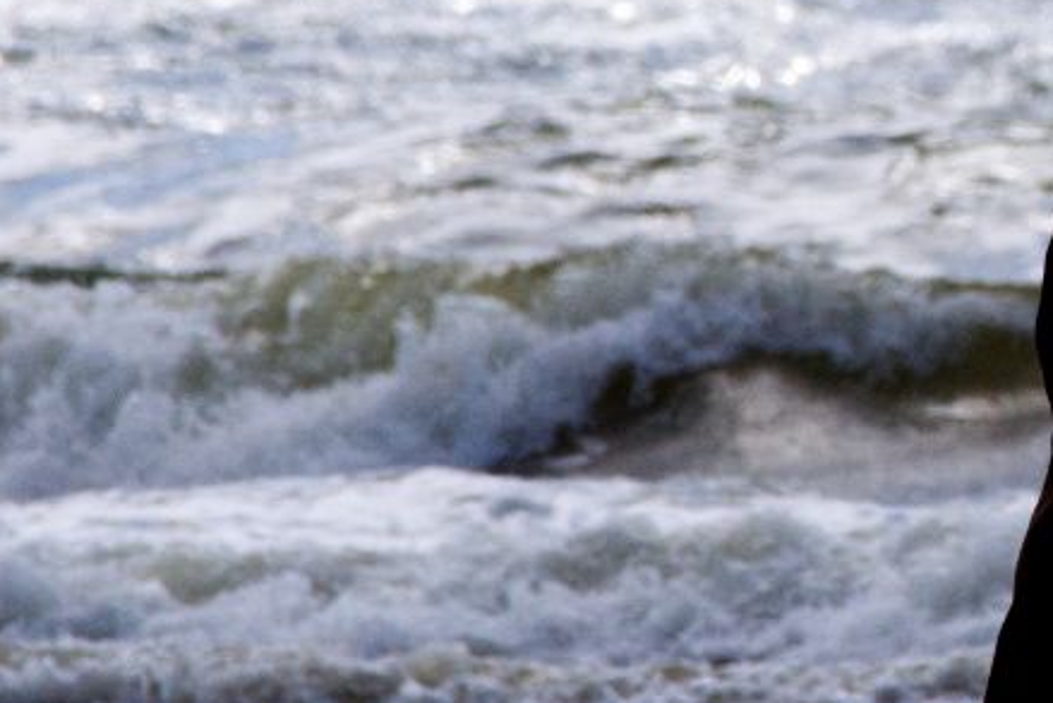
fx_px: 48012
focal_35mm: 1641
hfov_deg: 1.3
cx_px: 1528
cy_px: -149
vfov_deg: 0.8
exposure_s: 1/800
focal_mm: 200
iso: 400
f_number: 11
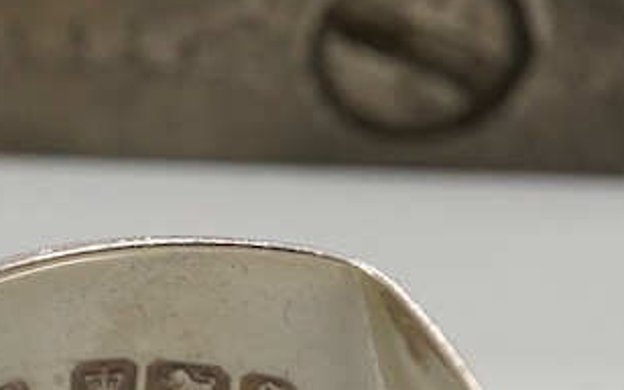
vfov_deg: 7.7
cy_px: 510
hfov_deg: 12.3
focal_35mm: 168
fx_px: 2858
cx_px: 25
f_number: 11
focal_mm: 30
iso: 2500
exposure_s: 1/200
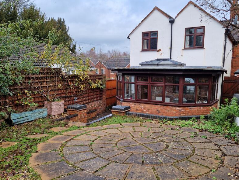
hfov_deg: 59.5
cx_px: 143
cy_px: 100
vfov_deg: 46.7
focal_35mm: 30
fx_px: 207
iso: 50
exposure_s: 1/265
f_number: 1.8
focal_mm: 5.4
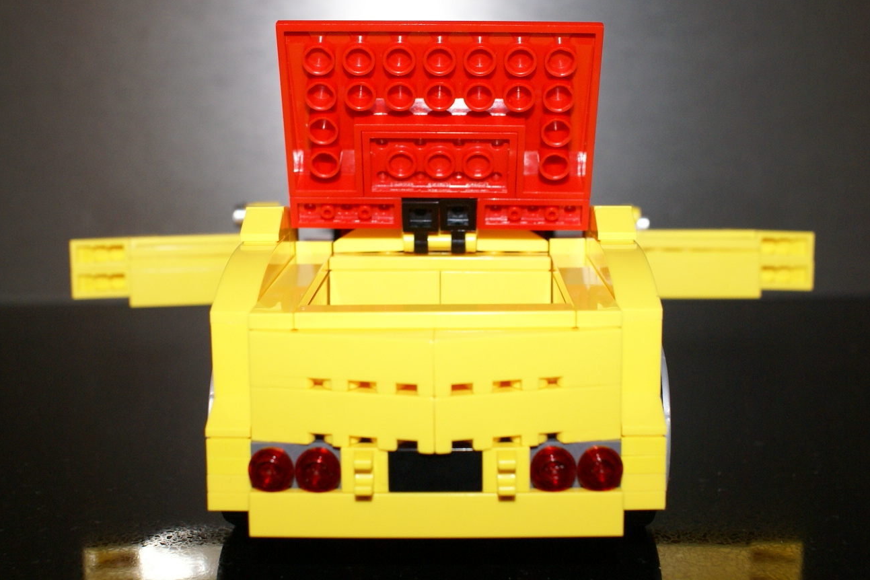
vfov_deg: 27.5
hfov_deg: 40.3
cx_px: 440
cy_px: 262
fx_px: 1184
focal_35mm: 49
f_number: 5.6
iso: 400
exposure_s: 1/60
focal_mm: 22
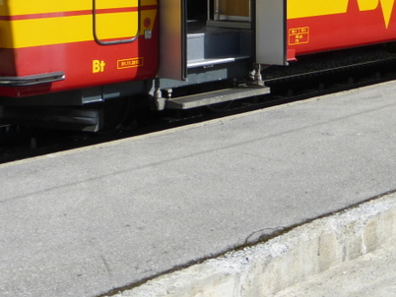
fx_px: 996
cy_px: -49
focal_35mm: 87
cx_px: 229
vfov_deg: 16.4
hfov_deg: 22.5
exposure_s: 1/1000
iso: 100
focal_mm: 6.1
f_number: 3.7
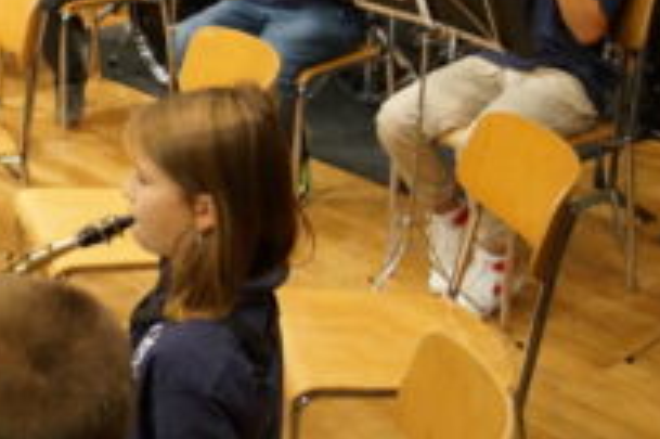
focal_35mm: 125
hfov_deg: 15.6
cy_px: -24
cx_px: -192
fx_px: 2290
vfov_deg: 10.8
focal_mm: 26
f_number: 4.5
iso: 2500
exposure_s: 1/160
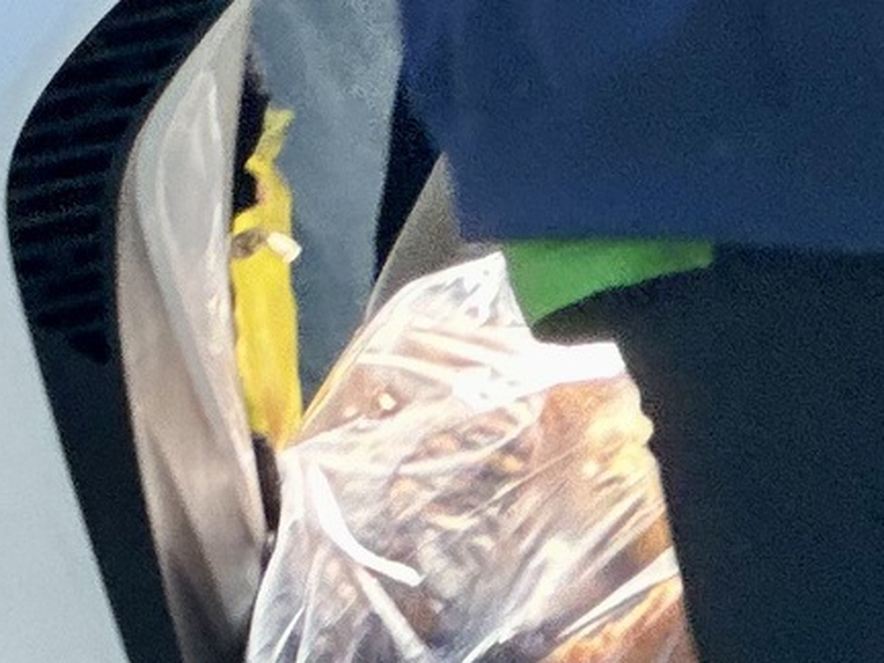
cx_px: -223
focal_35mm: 456
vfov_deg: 3.3
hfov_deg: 4.3
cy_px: -164
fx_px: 11645
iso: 32
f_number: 2.8
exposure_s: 1/154
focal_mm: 9
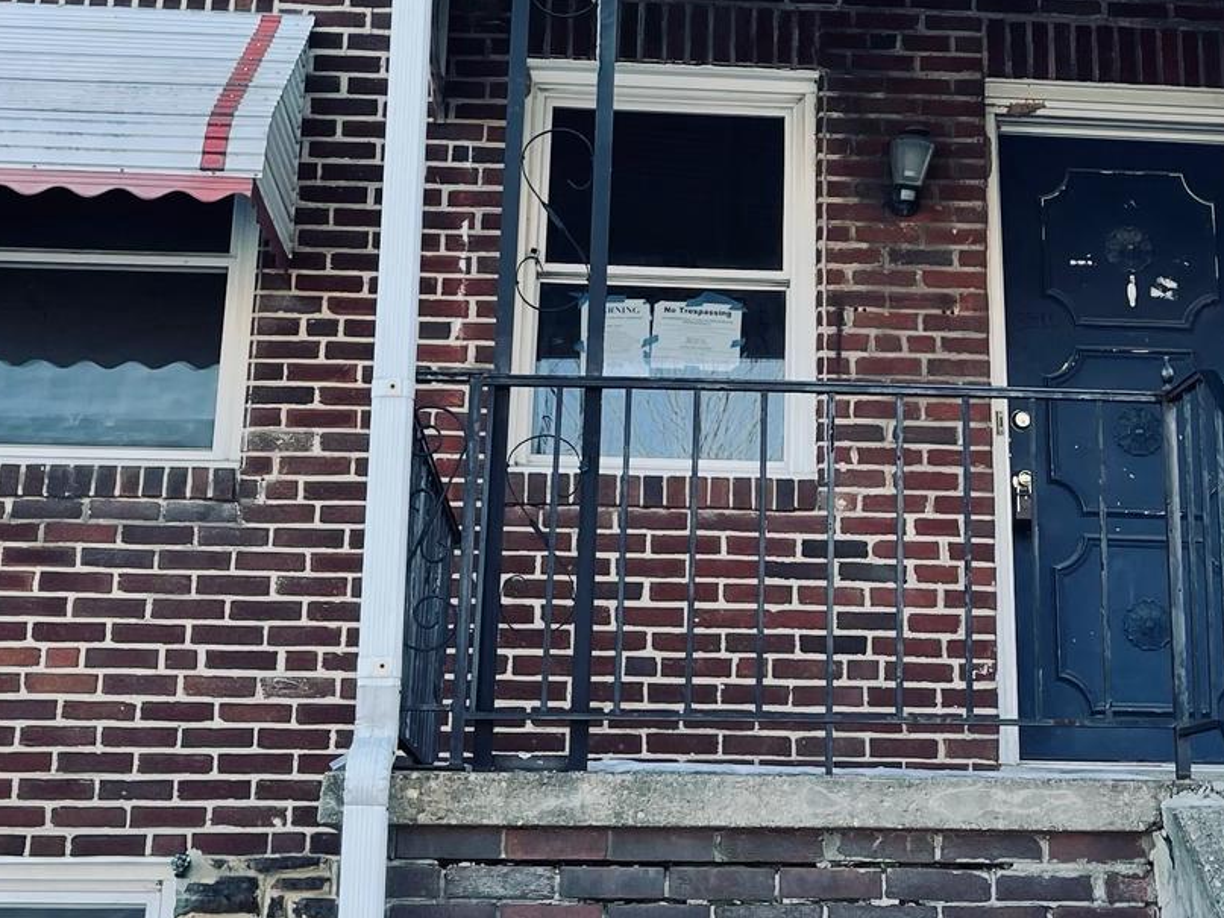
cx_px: 808
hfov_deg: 29.2
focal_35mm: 66
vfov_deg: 21.7
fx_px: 2333
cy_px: 82
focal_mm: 5.1
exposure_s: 1/525
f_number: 1.6
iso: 32
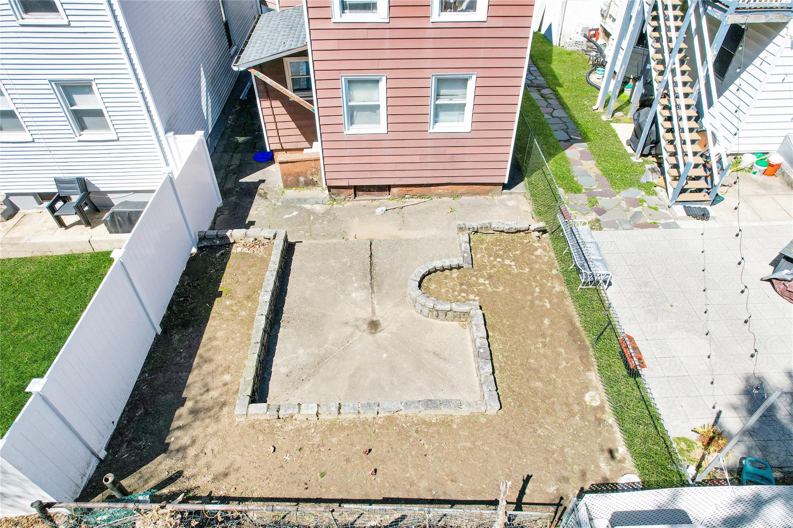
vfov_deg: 57.2
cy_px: 264
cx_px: 396
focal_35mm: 22
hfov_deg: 78.6
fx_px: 485
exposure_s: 1/1600
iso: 200
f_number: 2.8
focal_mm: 8.38
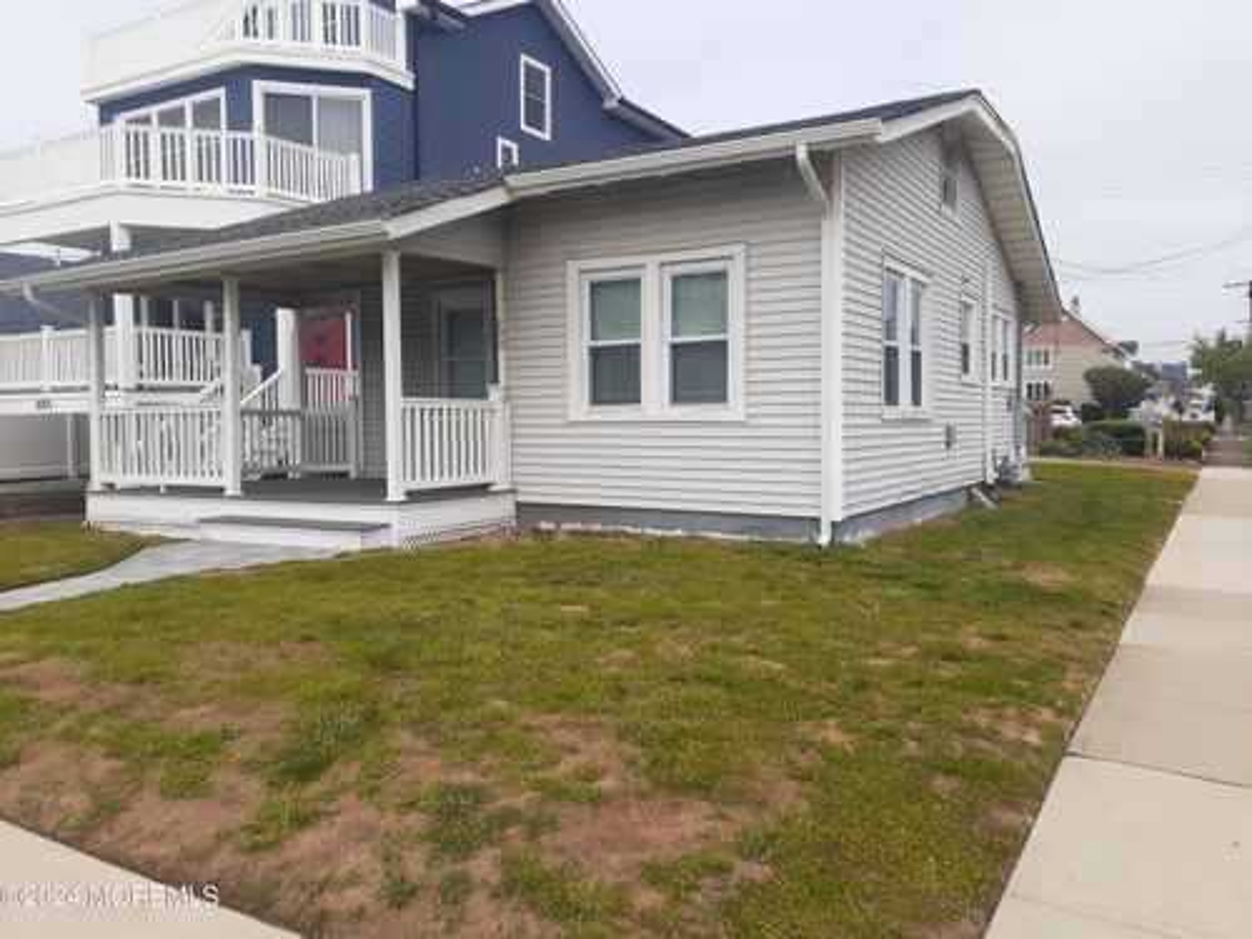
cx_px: 626
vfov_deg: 51.4
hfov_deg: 65.3
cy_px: 470
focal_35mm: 27
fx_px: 977
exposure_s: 1/1887
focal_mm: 3.6
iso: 40
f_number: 1.9
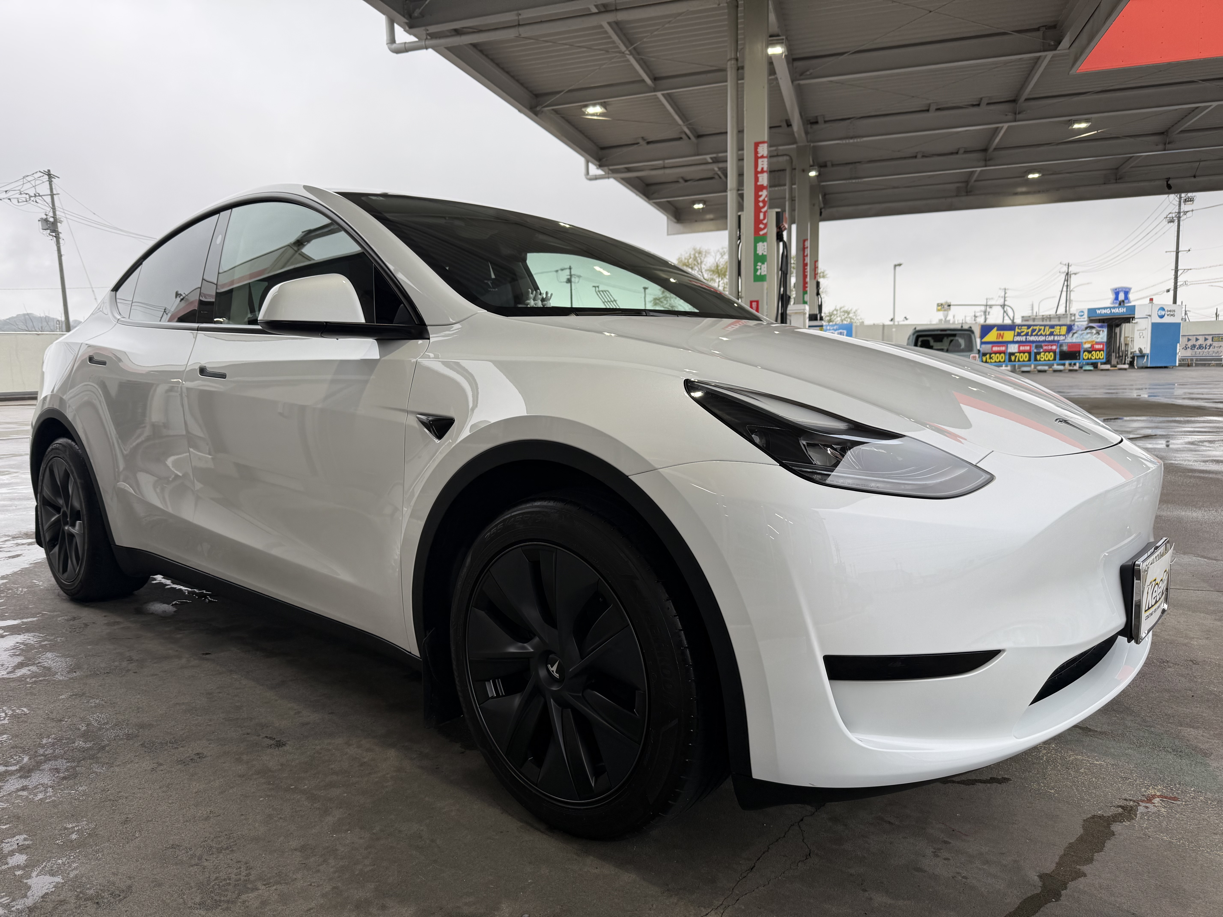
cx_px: 612
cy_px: 458
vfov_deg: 56.8
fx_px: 848
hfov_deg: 71.6
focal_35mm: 24
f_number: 1.78
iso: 64
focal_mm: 6.76
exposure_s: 1/281
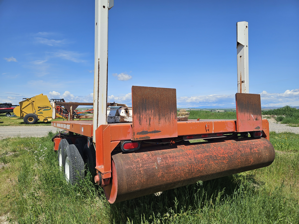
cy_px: 112
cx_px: 150
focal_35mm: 23
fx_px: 199
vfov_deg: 58.9
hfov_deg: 73.9
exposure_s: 1/3160
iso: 25
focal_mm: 5.4
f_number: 1.8
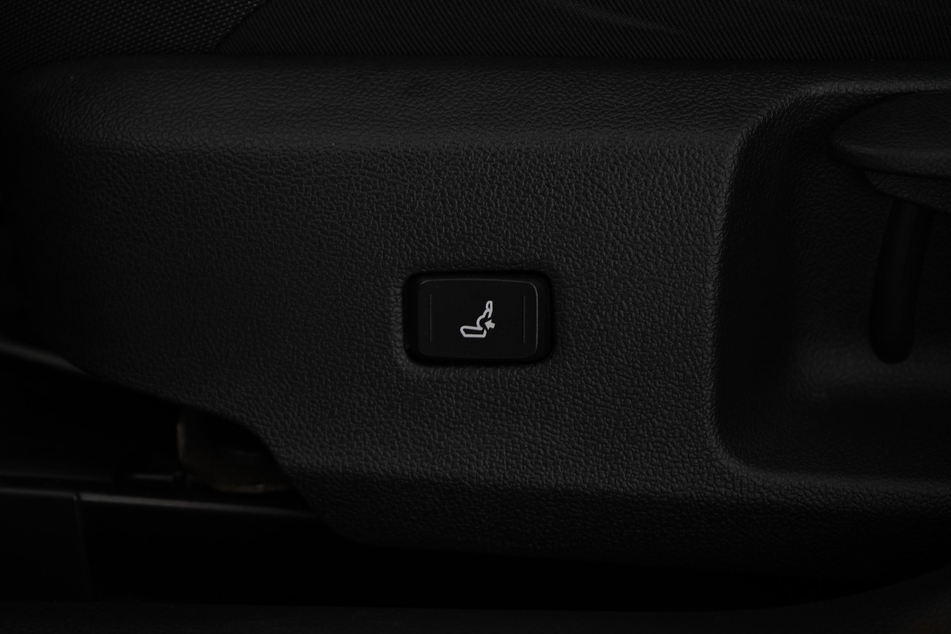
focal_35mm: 66
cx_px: 476
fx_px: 1743
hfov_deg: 30.5
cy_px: 317
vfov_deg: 20.6
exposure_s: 1/10
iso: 1000
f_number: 5.6
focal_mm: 66
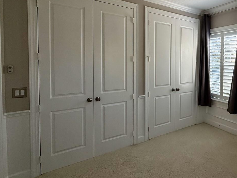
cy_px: 68
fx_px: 164
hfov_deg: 64.5
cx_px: 193
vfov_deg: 56.2
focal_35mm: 24
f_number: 2.2
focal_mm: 2.22
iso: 64
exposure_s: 1/99
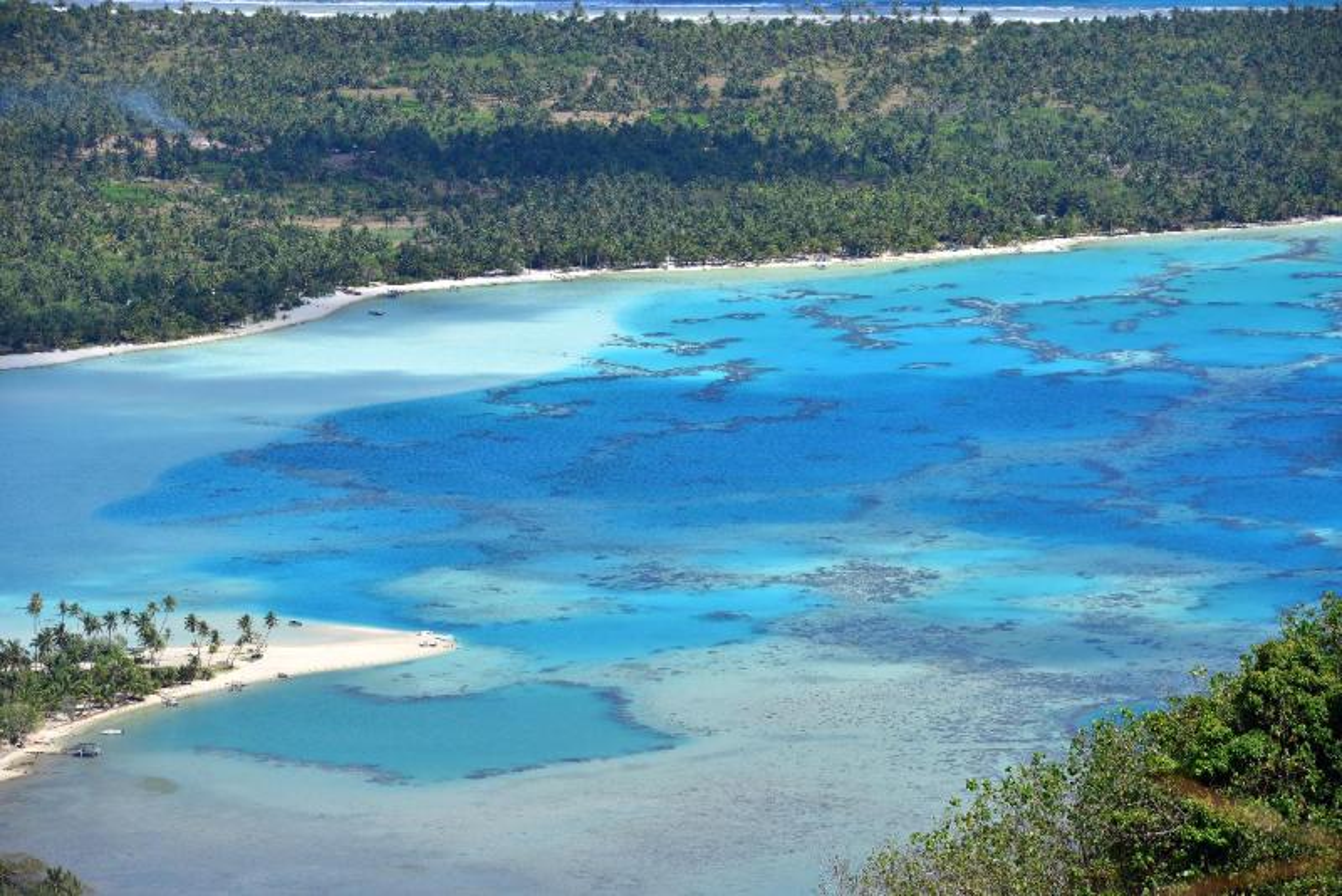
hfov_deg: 10.3
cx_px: 671
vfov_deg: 6.9
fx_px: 7458
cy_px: 448
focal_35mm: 200
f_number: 9
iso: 200
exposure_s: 1/500
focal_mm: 200
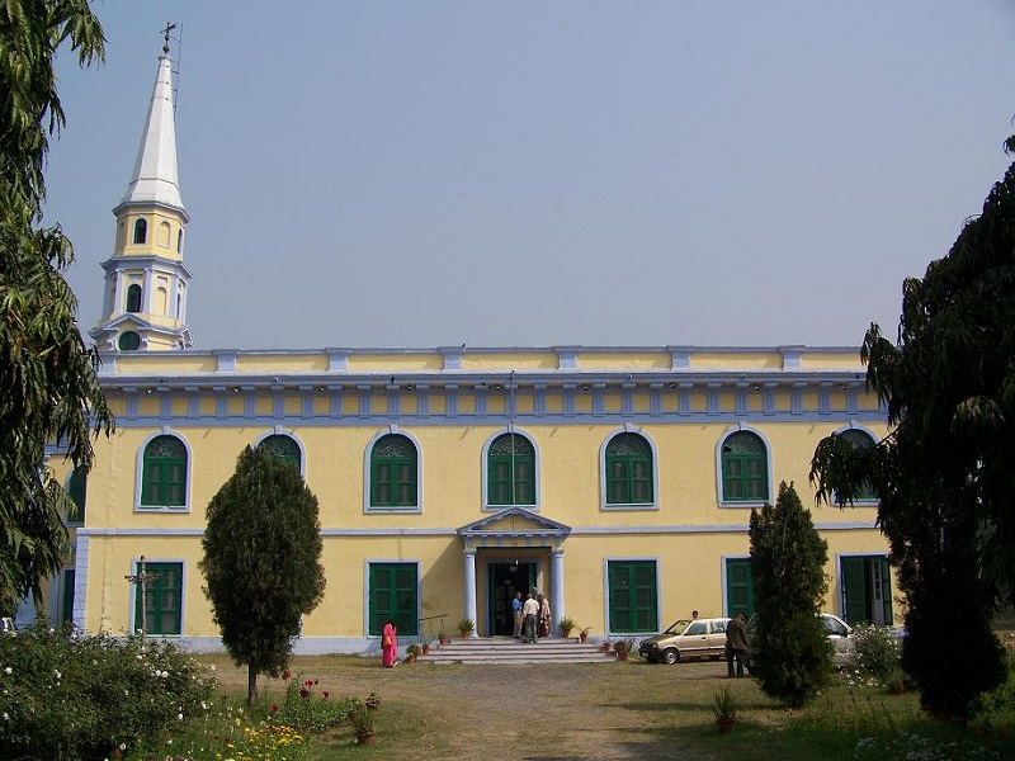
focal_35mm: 36
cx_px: 508
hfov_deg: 51.4
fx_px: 1056
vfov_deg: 39.7
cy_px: 380
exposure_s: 1/640
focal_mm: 5.85
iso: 64
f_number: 4
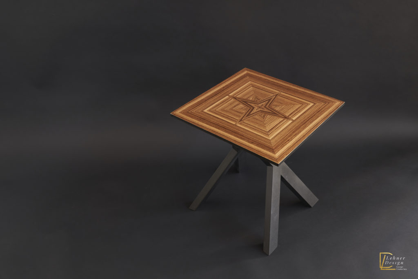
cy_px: 140
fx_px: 383
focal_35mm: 33
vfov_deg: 40.0
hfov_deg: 57.2
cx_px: 209
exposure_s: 1/2.5
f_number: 5.6
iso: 200
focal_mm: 33
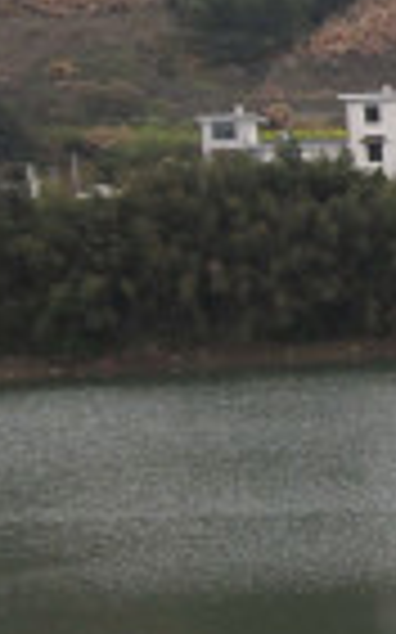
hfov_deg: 5.3
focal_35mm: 178
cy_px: 252
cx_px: 2138
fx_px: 3077
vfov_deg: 11.8
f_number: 10
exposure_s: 1/400
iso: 320
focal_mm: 16
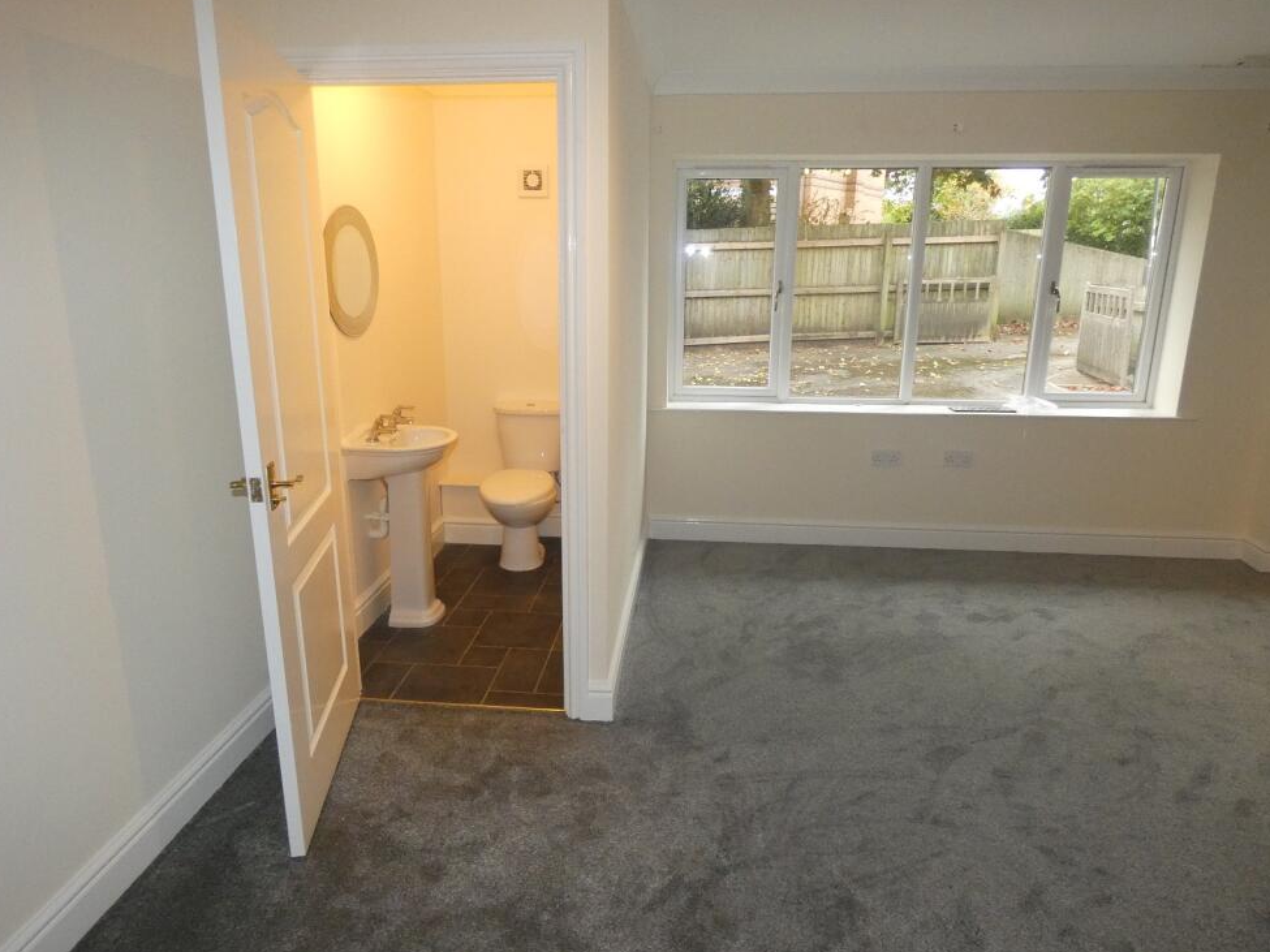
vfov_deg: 63.4
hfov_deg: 79.0
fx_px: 770
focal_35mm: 21
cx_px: 630
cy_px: 470
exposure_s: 1/125
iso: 500
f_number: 2.8
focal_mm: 3.6
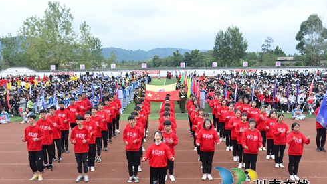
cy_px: 102
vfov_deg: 38.9
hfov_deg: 64.3
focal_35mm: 30
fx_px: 260
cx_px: 162
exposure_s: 1/400
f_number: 6.3
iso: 640
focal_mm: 28
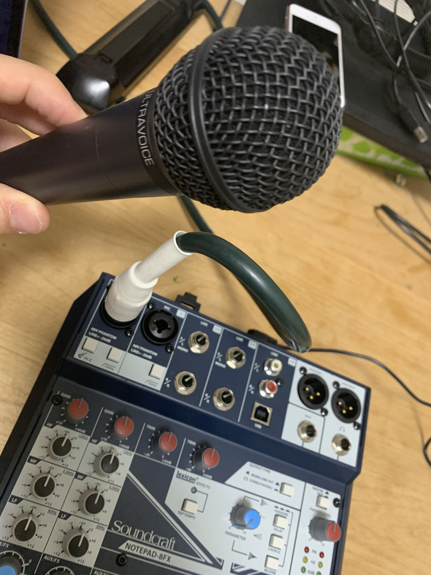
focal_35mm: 26
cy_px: 288
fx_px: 432
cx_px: 216
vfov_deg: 67.3
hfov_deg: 53.1
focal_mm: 4.25
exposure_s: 1/60
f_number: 1.8
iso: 200
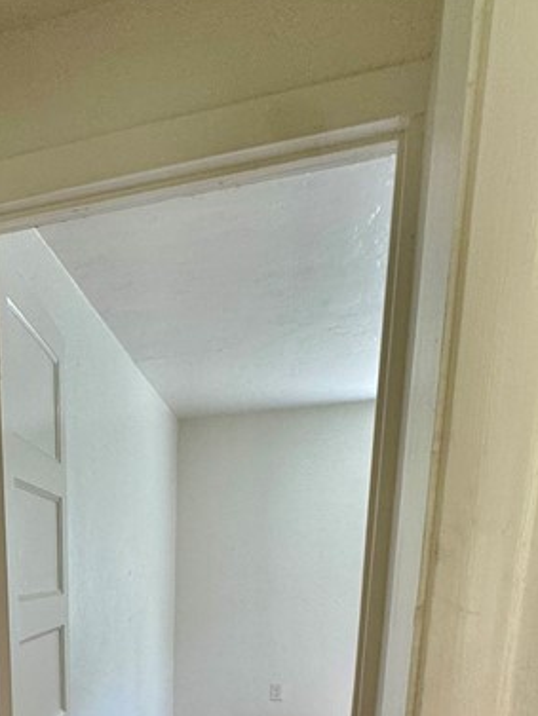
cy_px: 794
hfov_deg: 34.2
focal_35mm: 38
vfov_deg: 39.6
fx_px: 787
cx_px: -6
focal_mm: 2.22
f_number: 2.2
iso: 125
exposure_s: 1/120
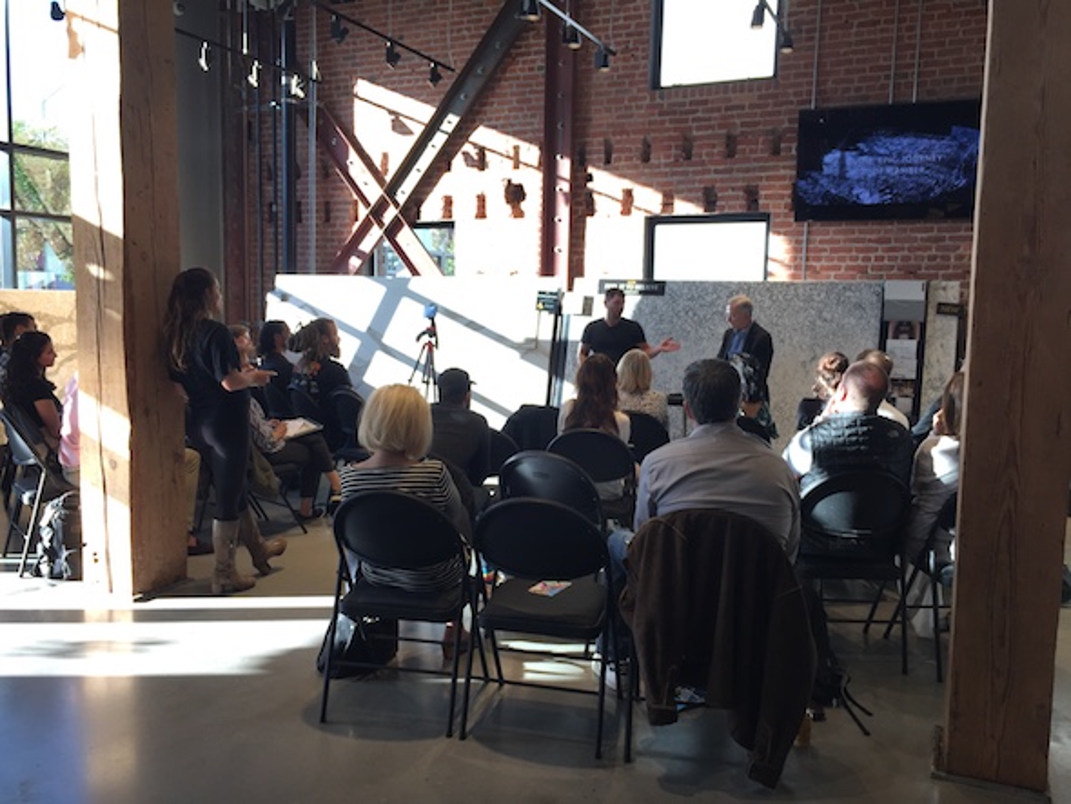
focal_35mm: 29
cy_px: 402
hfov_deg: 61.6
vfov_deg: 48.3
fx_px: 898
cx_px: 536
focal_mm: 4.15
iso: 40
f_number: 2.2
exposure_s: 1/120
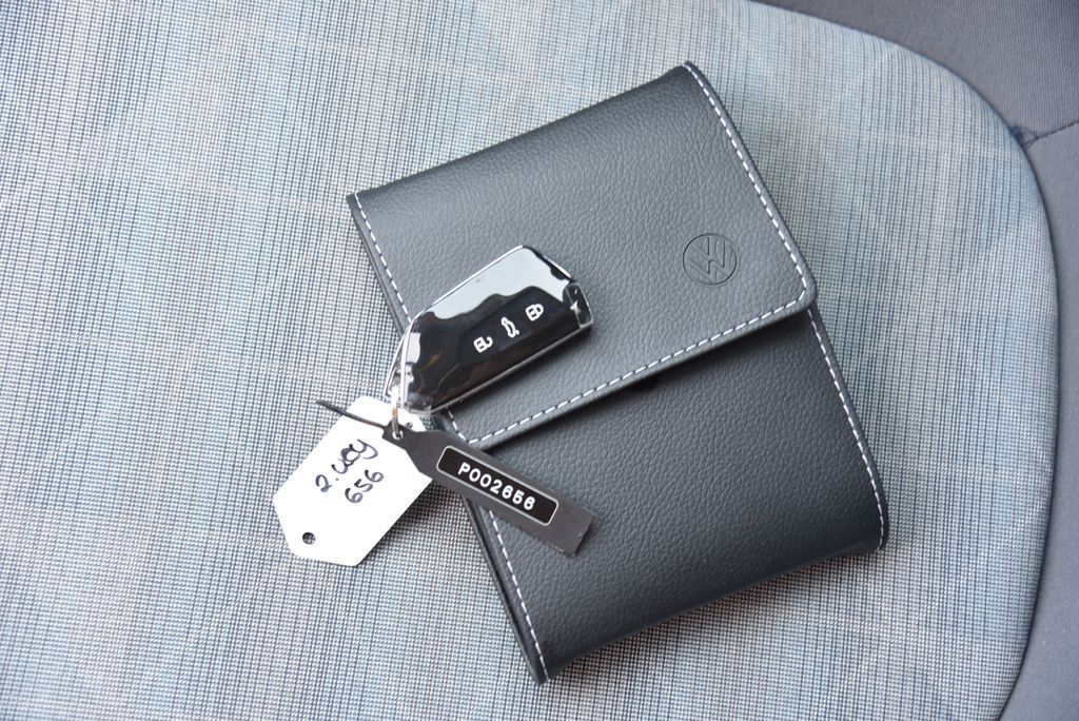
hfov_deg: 42.7
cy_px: 360
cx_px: 540
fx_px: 1379
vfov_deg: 29.3
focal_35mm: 46
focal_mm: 46
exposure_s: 1/40
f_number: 4
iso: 500
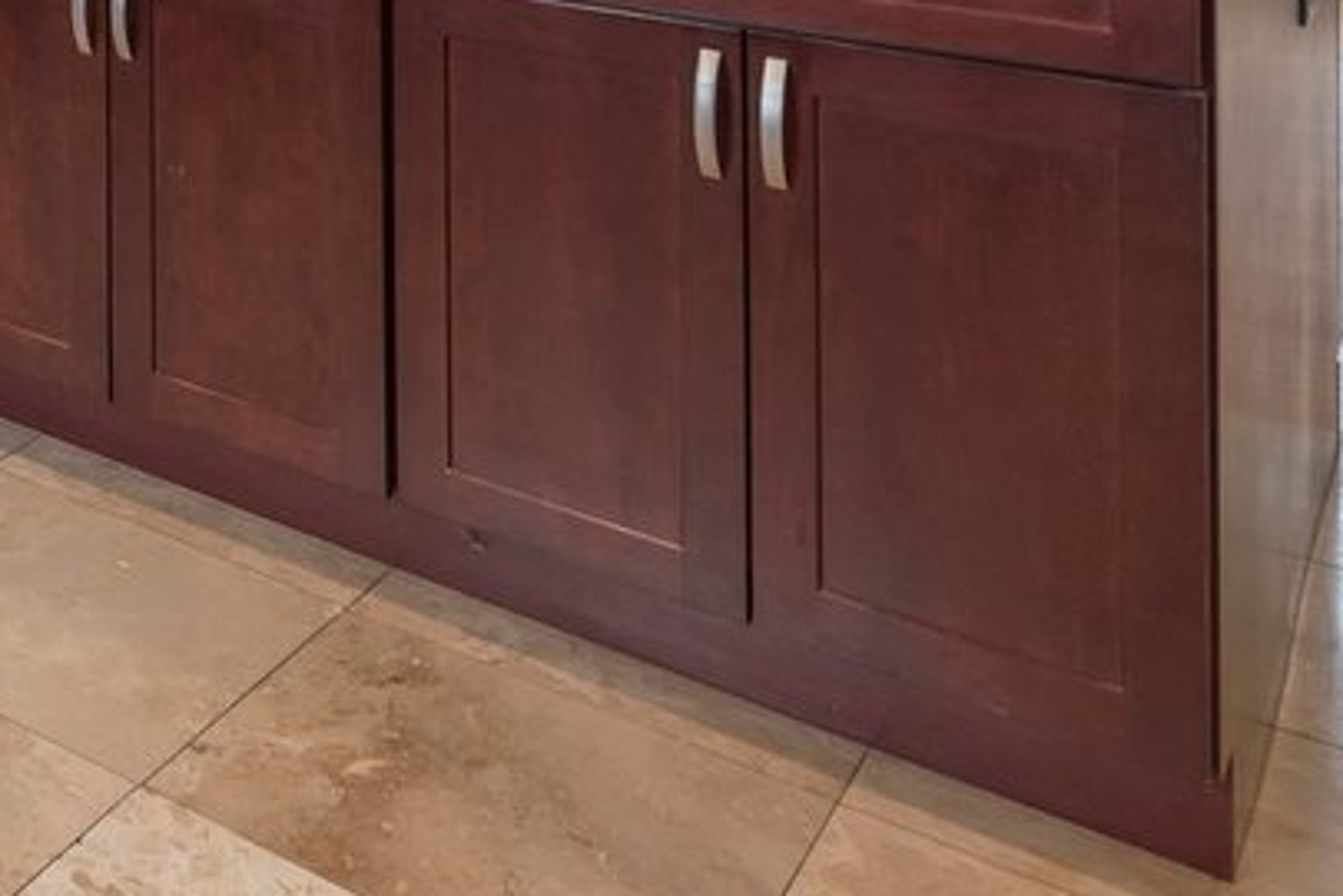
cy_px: -514
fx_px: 1791
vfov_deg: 22.2
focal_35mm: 48
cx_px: -438
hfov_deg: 31.1
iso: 400
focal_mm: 12
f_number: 7.1
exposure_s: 1/25
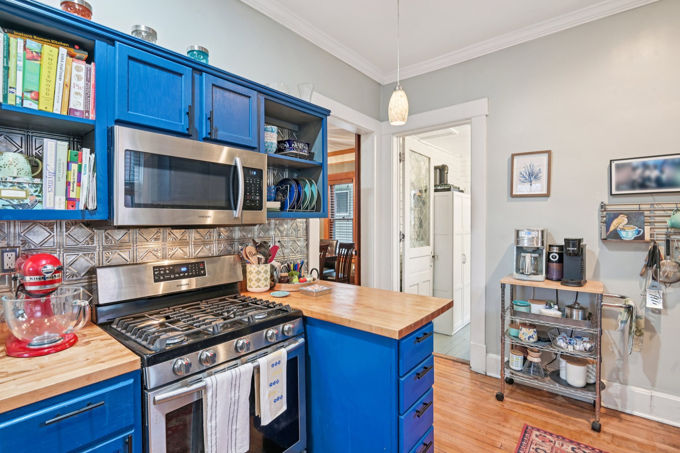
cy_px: 226
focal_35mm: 16
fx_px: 302
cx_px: 340
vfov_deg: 73.7
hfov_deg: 96.7
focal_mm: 16
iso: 400
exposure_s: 1/3.33
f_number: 8
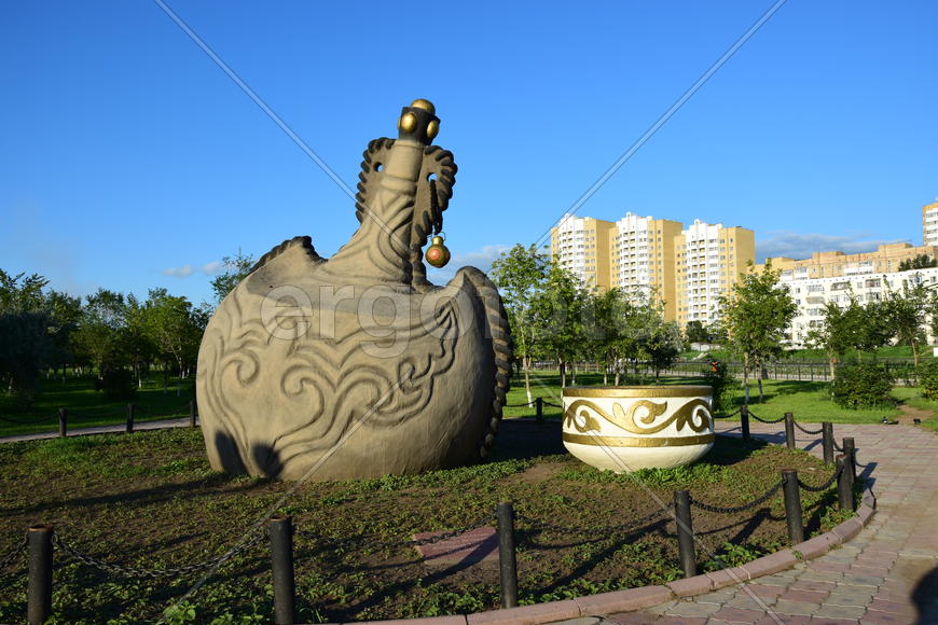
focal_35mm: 27
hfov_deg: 67.4
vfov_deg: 47.9
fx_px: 703
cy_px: 312
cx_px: 469
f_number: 9
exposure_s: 1/250
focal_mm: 18
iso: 160
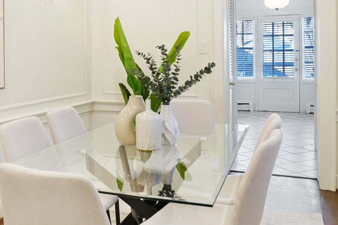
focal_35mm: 42
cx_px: 104
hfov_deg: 45.5
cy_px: 55
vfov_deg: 31.3
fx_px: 394
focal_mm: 16
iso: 1250
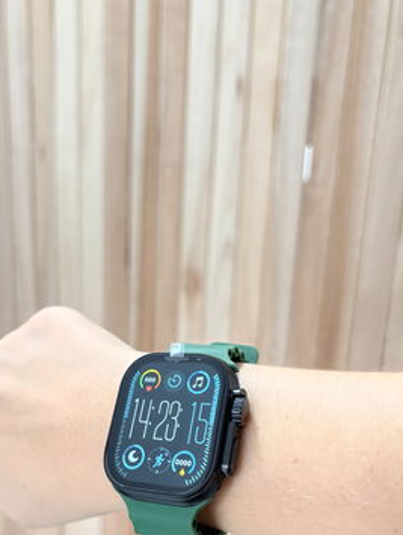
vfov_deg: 47.2
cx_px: 172
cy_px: 350
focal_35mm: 39
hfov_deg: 36.8
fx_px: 604
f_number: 1.6
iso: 320
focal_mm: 5.96
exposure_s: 1/60
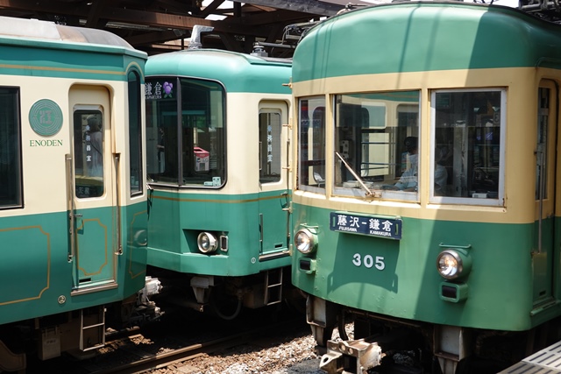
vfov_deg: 29.3
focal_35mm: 46
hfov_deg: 42.7
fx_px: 717
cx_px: 280
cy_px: 187
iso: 160
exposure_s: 1/250
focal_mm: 16.86
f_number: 5
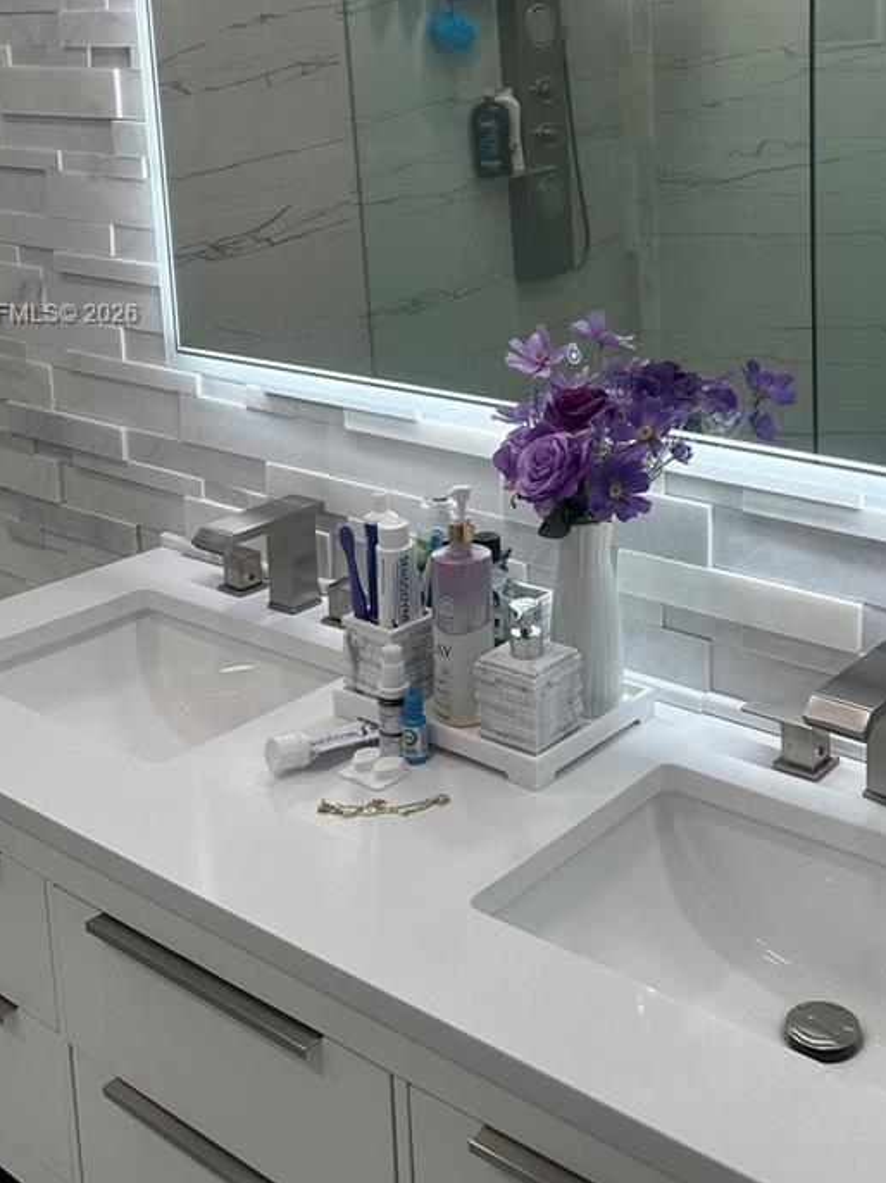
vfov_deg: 43.6
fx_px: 1434
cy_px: 316
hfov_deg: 34.0
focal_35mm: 42
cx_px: 595
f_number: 1.78
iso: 64
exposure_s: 1/120
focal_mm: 6.86
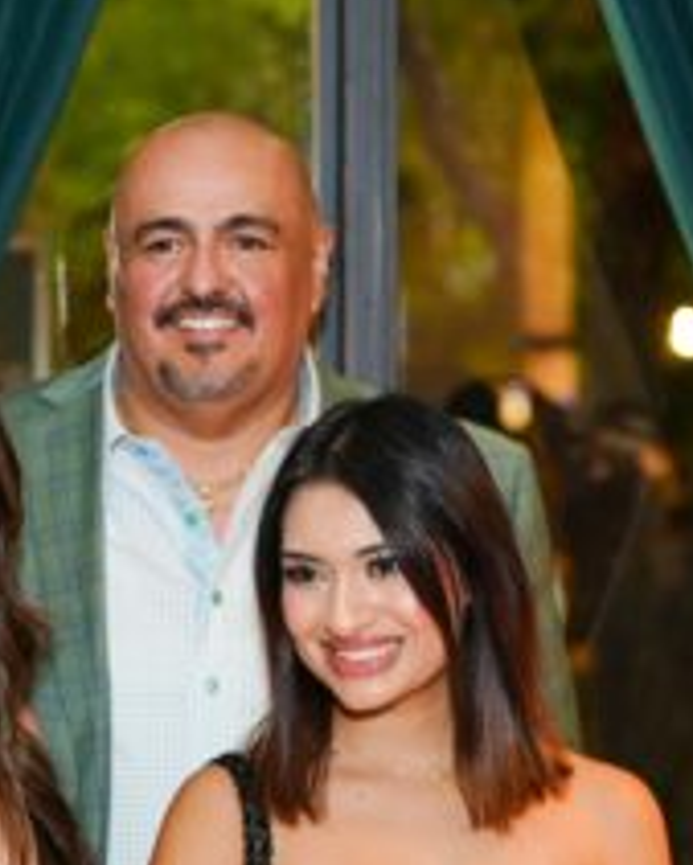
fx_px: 2844
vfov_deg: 17.3
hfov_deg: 13.8
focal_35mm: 111
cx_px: 90
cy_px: 584
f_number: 2.2
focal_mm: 50
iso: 1600
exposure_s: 1/60
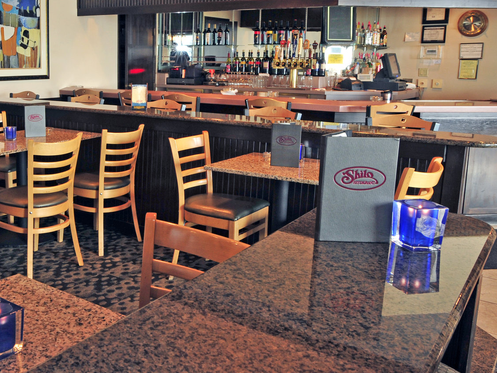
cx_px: 106
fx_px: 574
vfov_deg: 35.8
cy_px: 148
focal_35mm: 40
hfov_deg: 44.7
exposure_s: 1/6
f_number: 13
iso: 800
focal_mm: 23
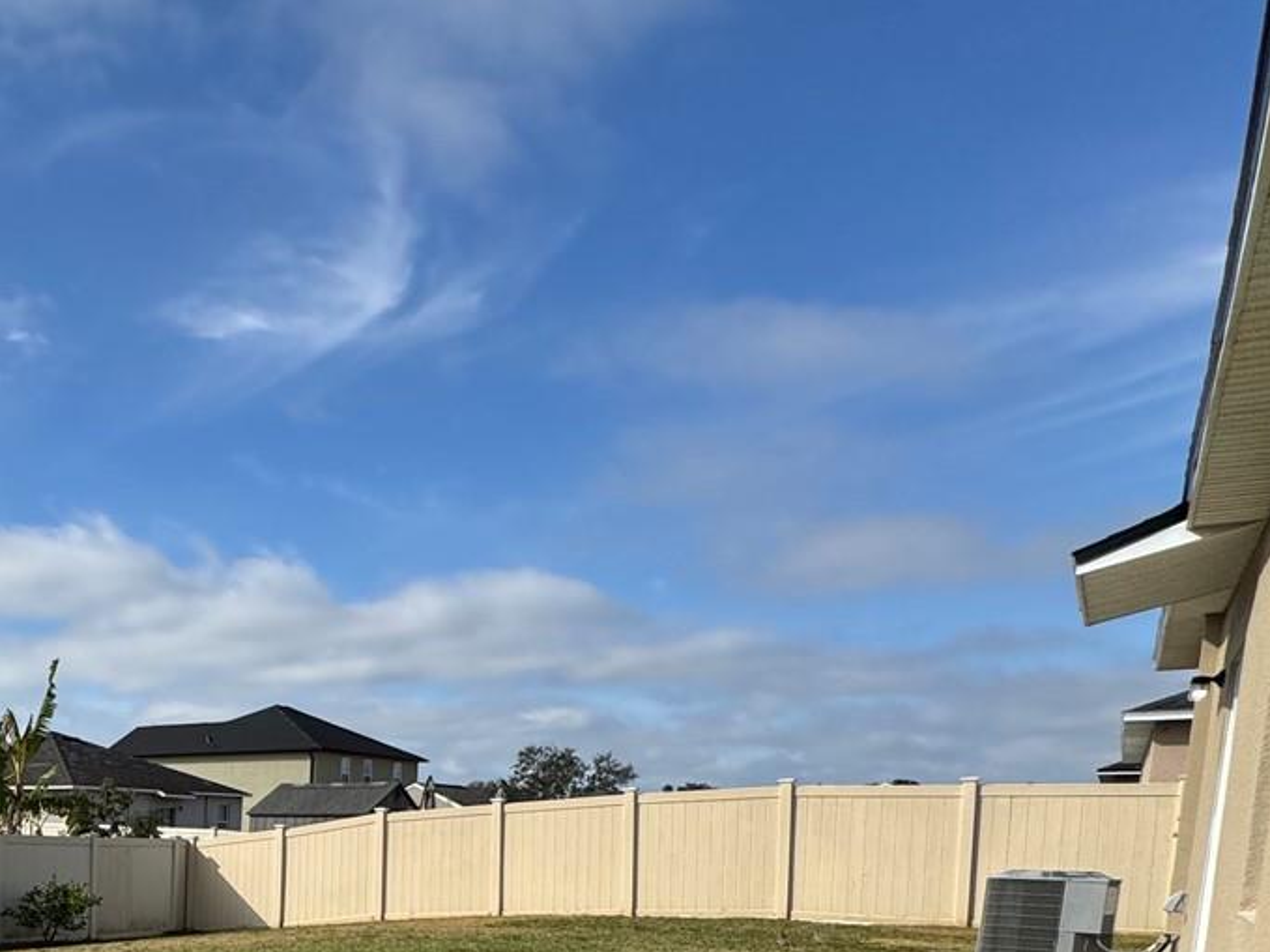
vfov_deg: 37.8
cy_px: 971
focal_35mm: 33
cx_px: -62
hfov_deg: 44.8
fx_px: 1210
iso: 50
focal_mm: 2.22
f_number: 2.2
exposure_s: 1/2415
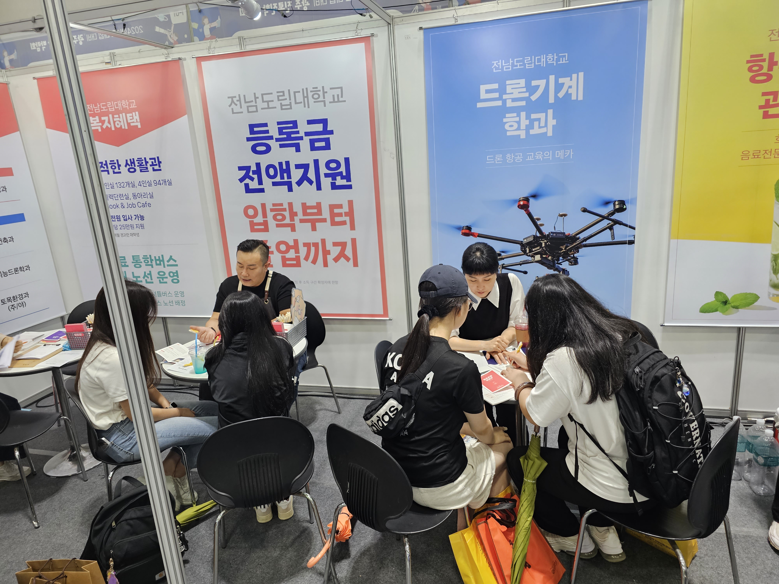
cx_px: 390
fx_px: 518
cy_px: 292
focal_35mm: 23
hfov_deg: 73.9
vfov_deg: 58.9
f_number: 1.7
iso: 320
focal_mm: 6.3
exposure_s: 1/120
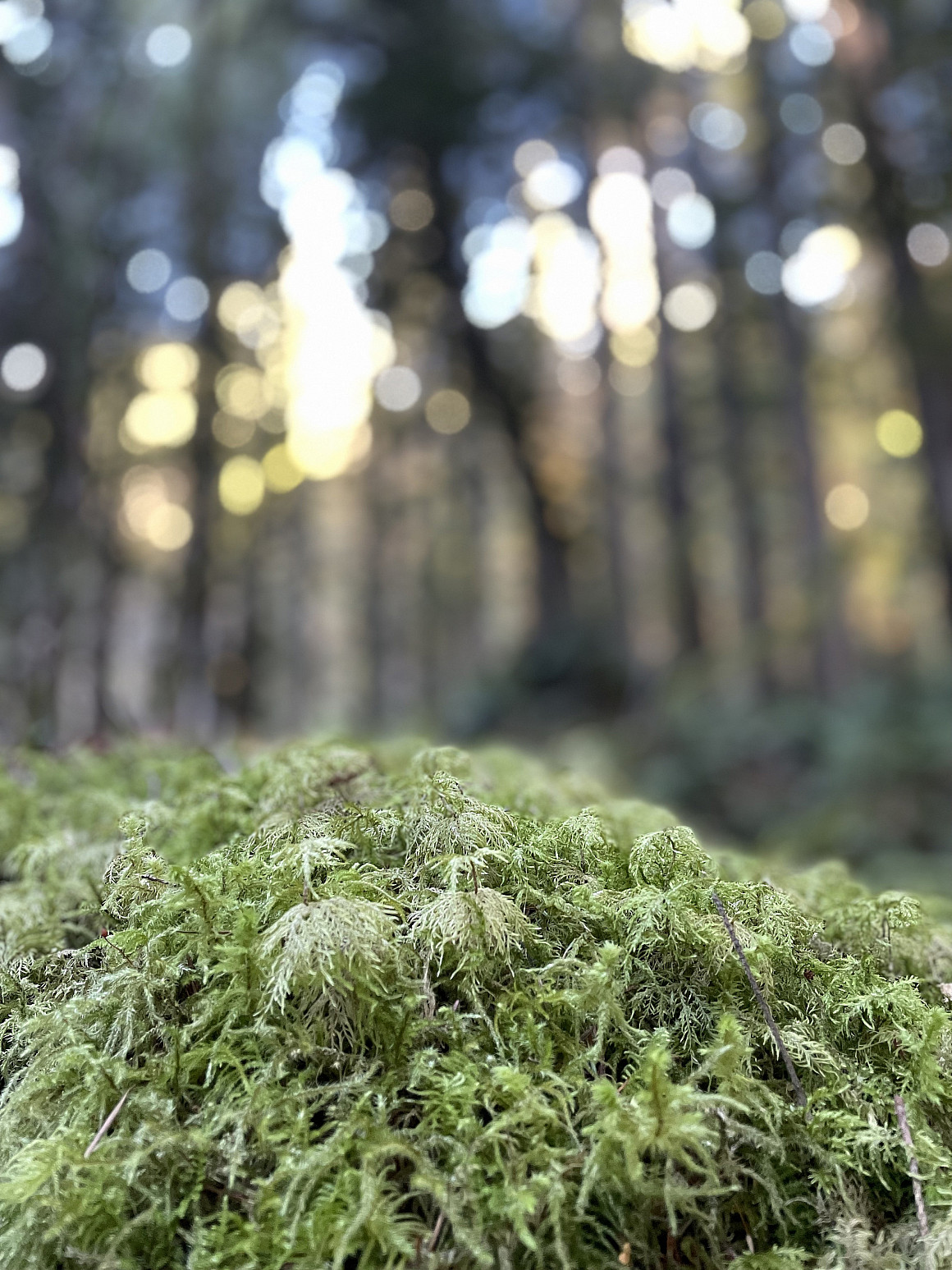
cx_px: 476
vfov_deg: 67.3
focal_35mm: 26
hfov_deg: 53.1
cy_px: 635
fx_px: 954
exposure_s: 1/60
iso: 320
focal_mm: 4.2
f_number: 1.6
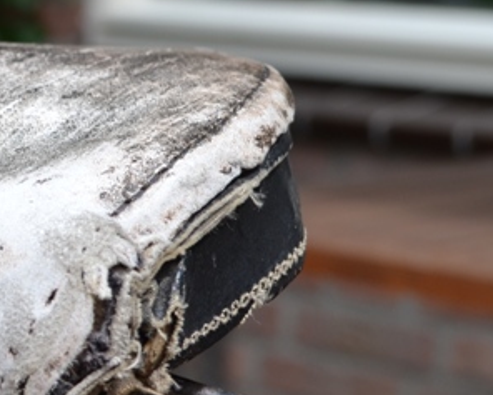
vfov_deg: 9.9
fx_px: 2277
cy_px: 254
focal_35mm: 156
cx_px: -243
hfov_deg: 11.8
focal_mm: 32
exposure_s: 1/200
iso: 100
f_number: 7.1
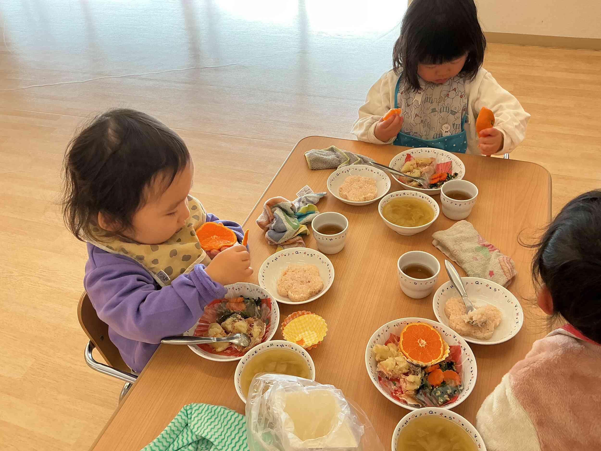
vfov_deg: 48.2
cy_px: 226
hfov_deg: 61.7
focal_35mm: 29
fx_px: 503
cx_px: 300
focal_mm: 3
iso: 25
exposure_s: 1/159
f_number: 1.8
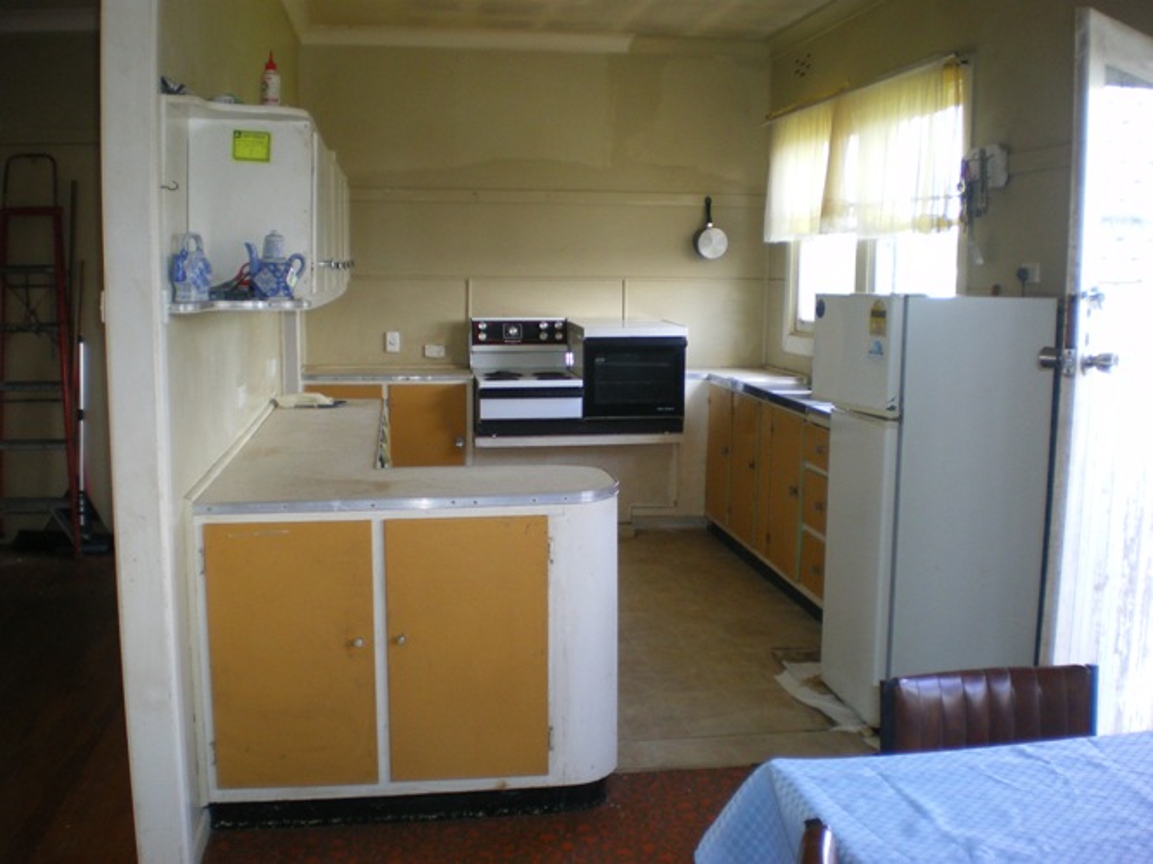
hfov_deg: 51.4
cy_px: 432
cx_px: 576
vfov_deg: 39.6
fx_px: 1199
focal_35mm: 36
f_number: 3.1
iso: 200
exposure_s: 1/50
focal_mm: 6.3
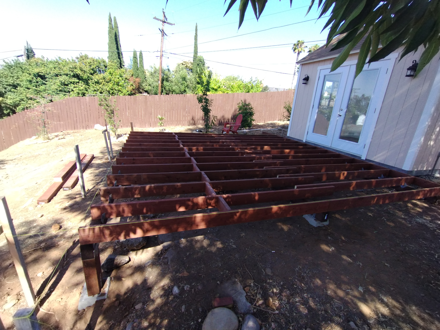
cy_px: 165
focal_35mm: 16
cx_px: 220
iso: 100
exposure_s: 1/291
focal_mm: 1.66
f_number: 2.2
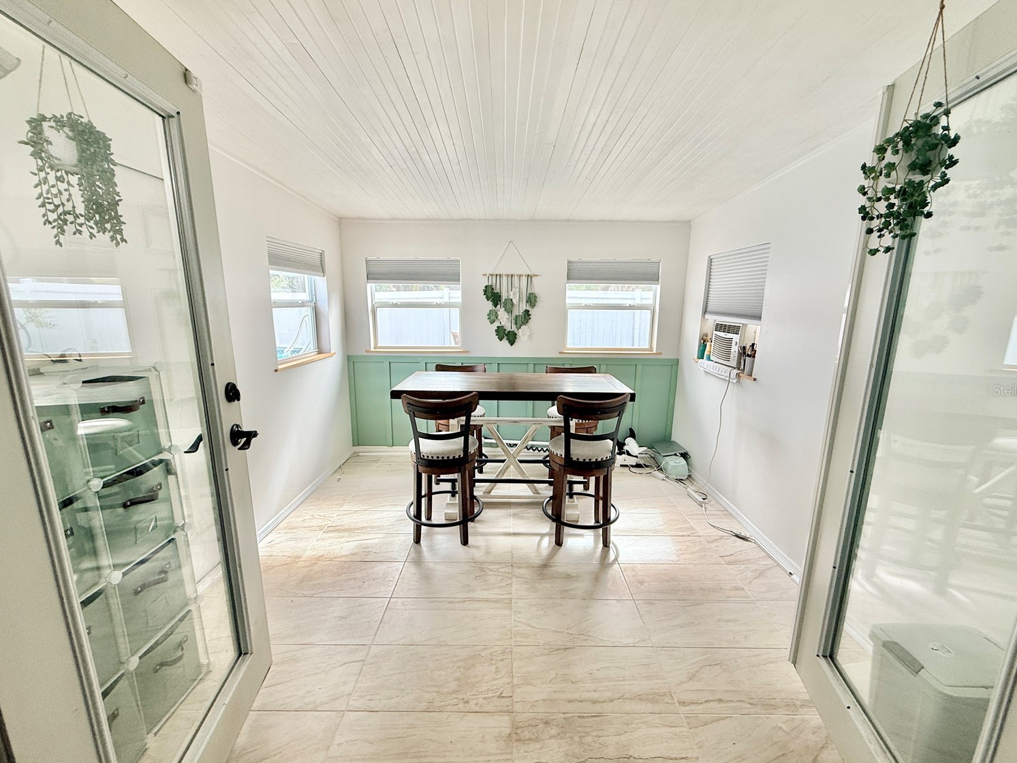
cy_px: 390
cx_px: 512
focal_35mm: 15
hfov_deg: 98.2
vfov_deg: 81.7
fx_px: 441
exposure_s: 1/143
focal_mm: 2.22
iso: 50
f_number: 2.2
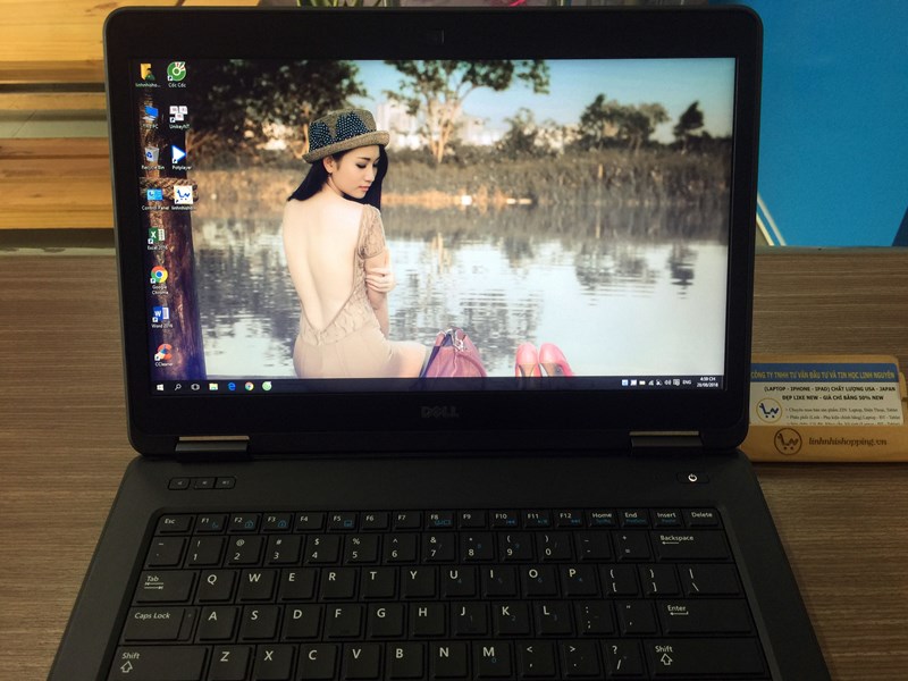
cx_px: 454
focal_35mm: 29
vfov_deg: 48.2
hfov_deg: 61.7
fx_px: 761
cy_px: 340
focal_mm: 4.15
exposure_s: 1/17
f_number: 2.2
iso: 40
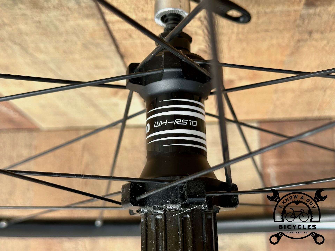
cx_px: 168
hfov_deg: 39.7
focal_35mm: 48
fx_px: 465
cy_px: 126
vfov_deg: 30.3
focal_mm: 6.86
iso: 64
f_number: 1.78
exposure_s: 1/850
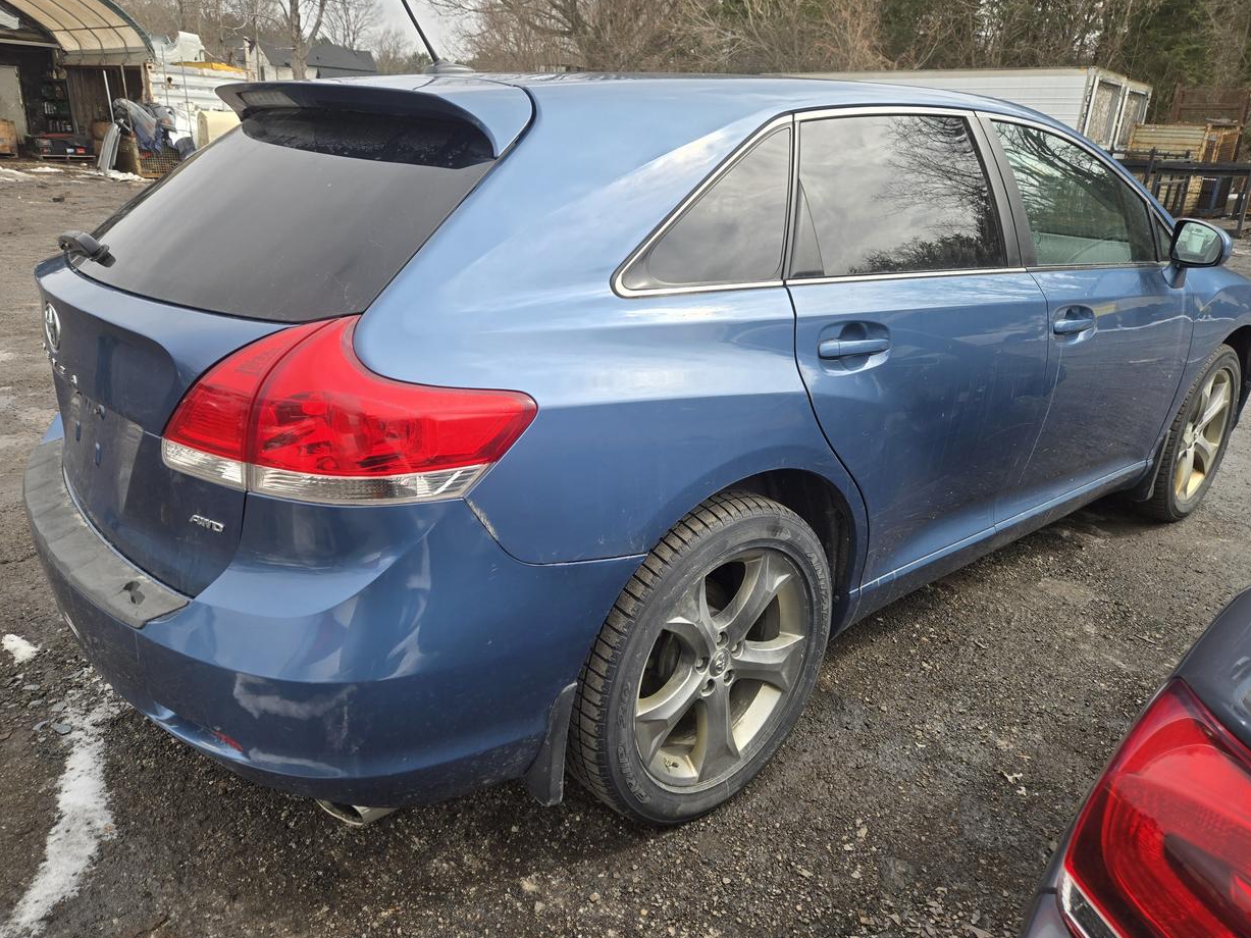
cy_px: 454
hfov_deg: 71.6
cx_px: 618
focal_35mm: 24
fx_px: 867
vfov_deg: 56.8
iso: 25
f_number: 1.8
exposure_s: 1/1053
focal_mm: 5.4
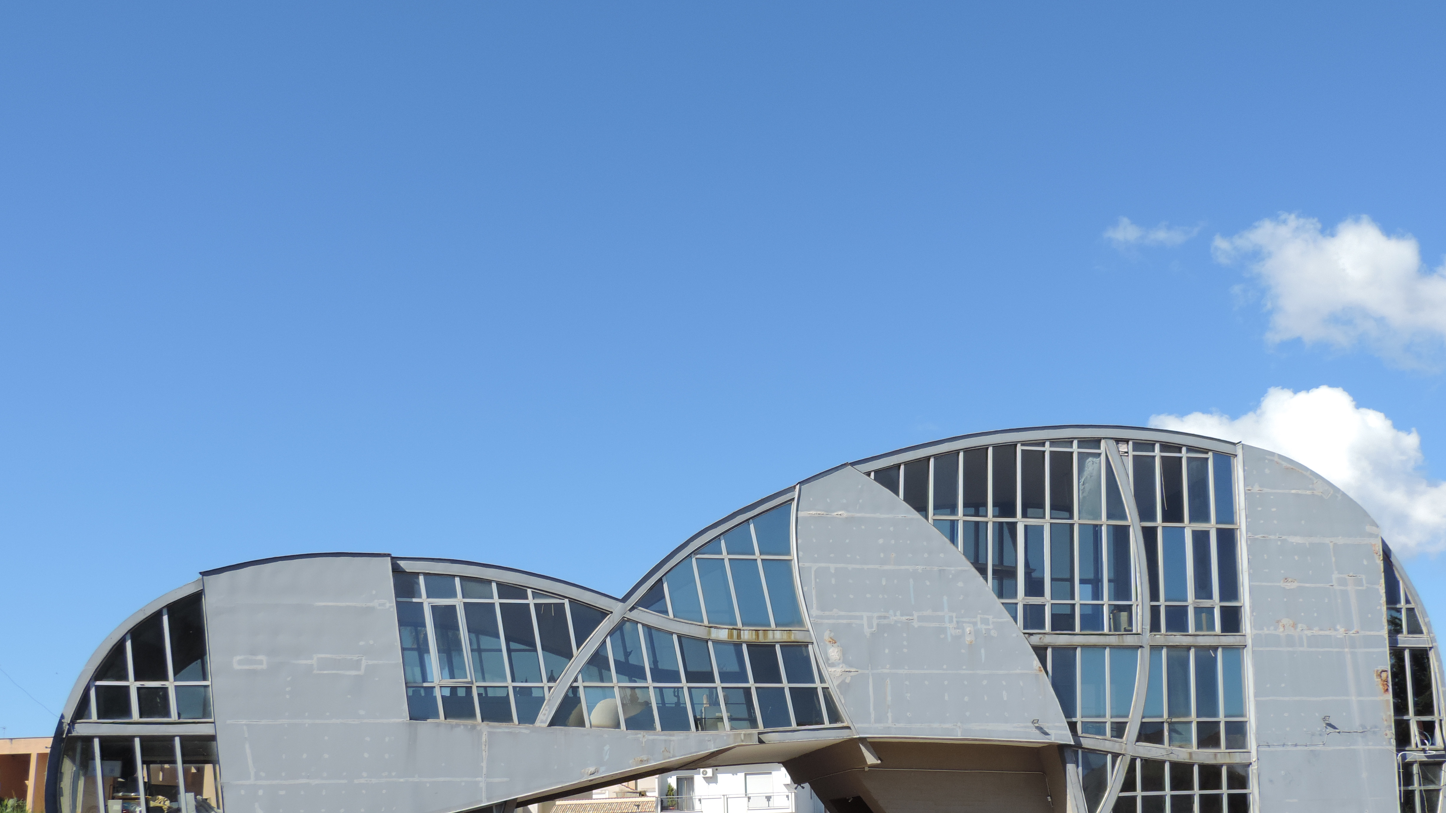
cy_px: 508
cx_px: 723
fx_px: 1380
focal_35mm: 36
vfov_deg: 32.7
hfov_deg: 55.3
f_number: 3.2
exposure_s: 1/800
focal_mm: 5.8
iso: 80
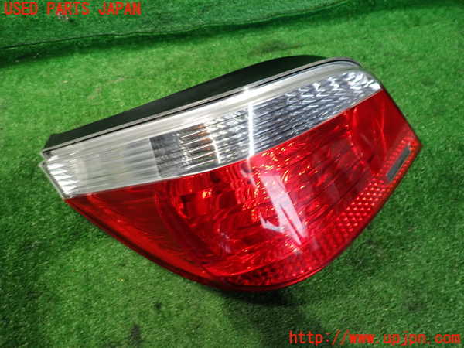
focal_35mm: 25
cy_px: 174
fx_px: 335
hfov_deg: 69.4
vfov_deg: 54.9
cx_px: 232
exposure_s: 1/30
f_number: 2
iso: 250
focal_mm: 4.5
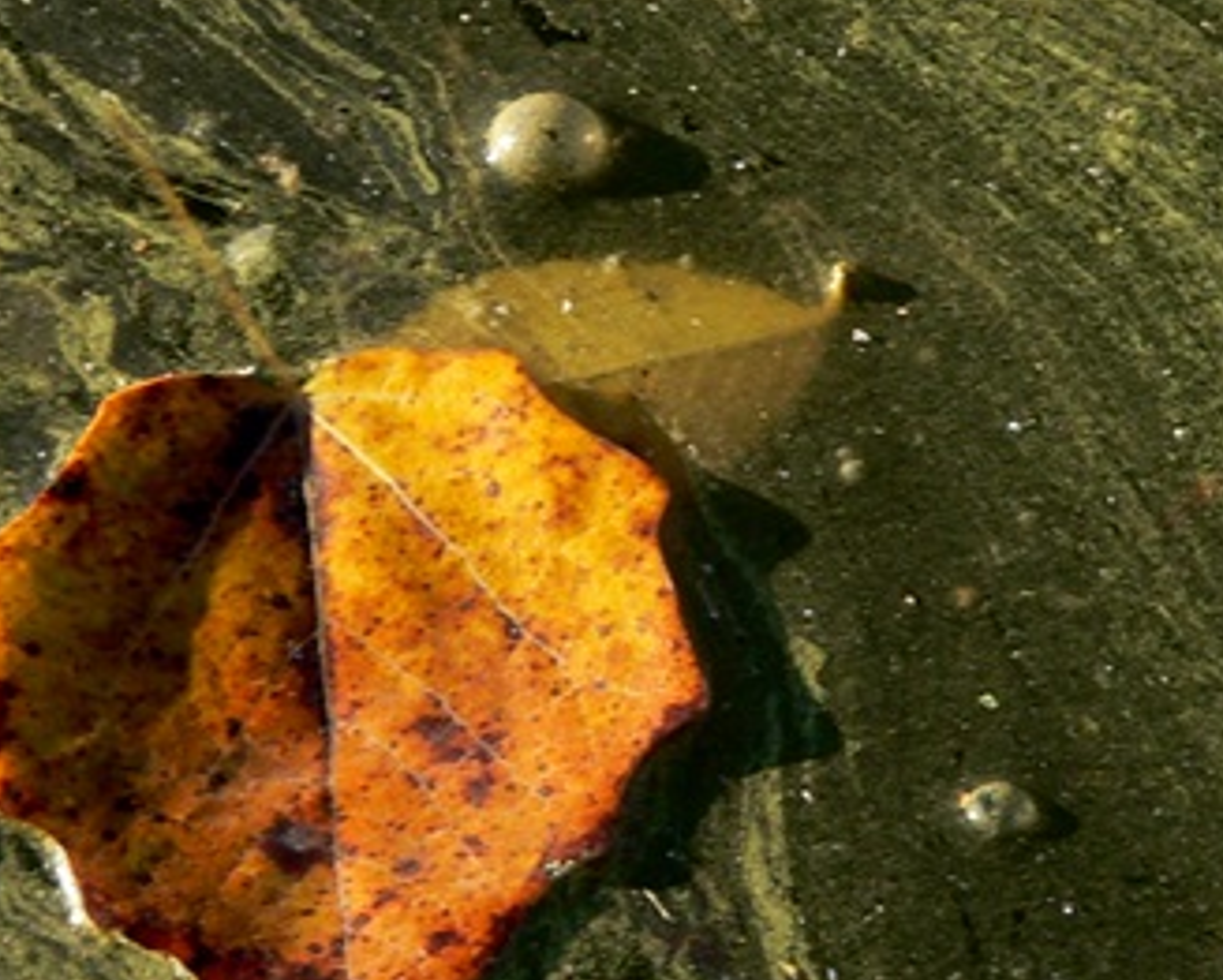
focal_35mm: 341
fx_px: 12350
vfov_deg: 4.5
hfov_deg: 5.7
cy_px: 512
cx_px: 598
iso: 80
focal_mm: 23.8
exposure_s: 1/80
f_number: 8
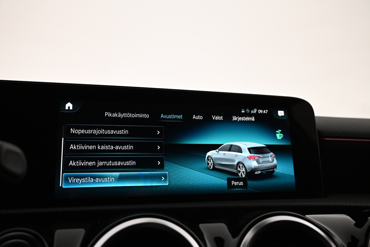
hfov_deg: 59.5
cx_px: 185
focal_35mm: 32
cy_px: 124
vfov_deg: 41.7
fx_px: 324
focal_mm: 21
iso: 1600
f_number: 4
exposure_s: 1/80
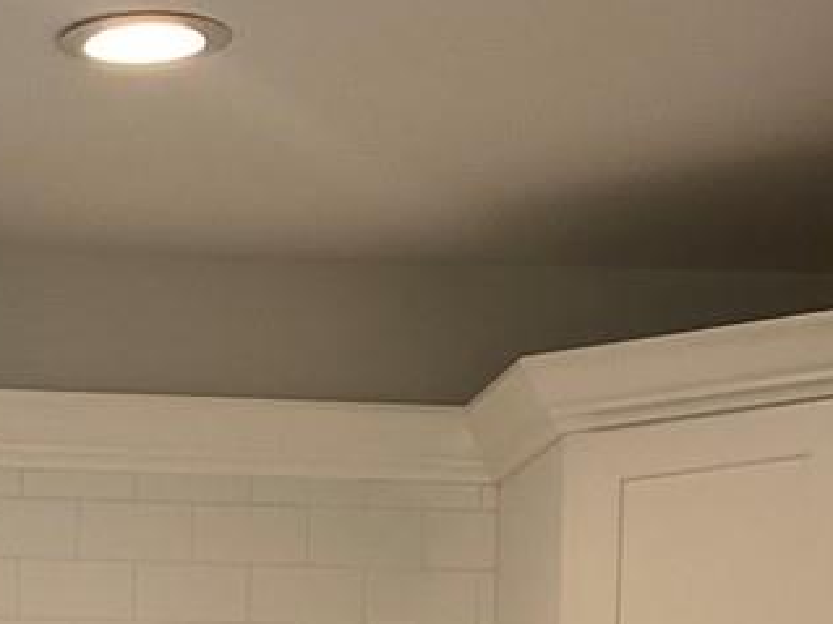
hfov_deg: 11.5
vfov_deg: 8.3
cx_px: -248
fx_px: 4017
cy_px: 1394
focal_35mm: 167
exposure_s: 1/120
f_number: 1.8
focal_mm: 4.25
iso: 50
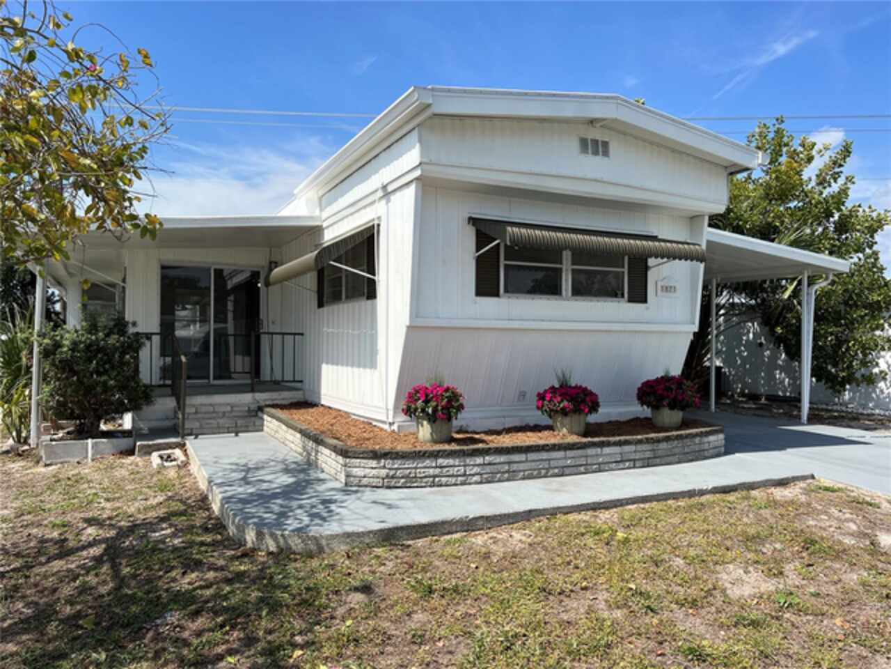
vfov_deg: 53.1
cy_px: 334
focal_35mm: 26
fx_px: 669
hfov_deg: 67.3
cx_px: 446
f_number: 1.5
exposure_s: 1/4444
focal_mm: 5.7
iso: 50
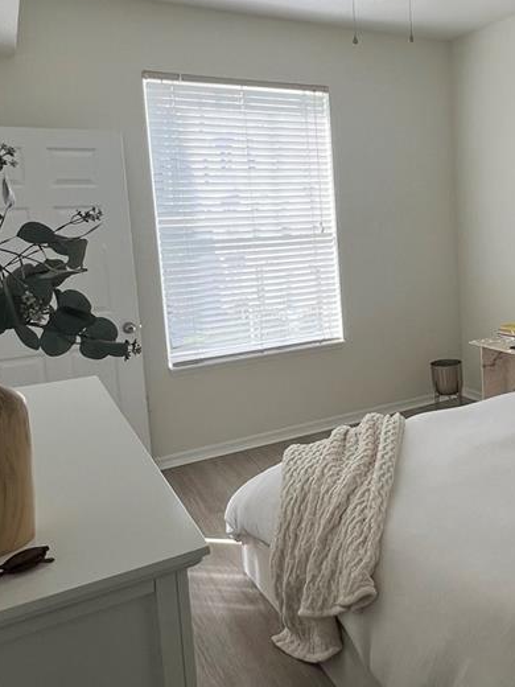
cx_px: 419
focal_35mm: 30
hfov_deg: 44.3
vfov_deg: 59.6
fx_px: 595
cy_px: 285
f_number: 1.8
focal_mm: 1.57
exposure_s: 1/187
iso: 32
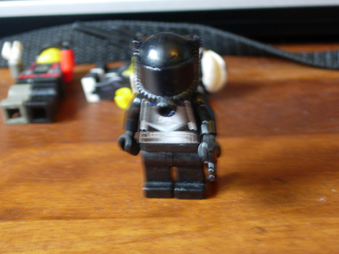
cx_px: 170
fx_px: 803
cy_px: 127
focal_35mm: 82
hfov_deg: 23.8
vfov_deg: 18.0
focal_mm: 17
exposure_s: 1/6.9
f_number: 4
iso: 200
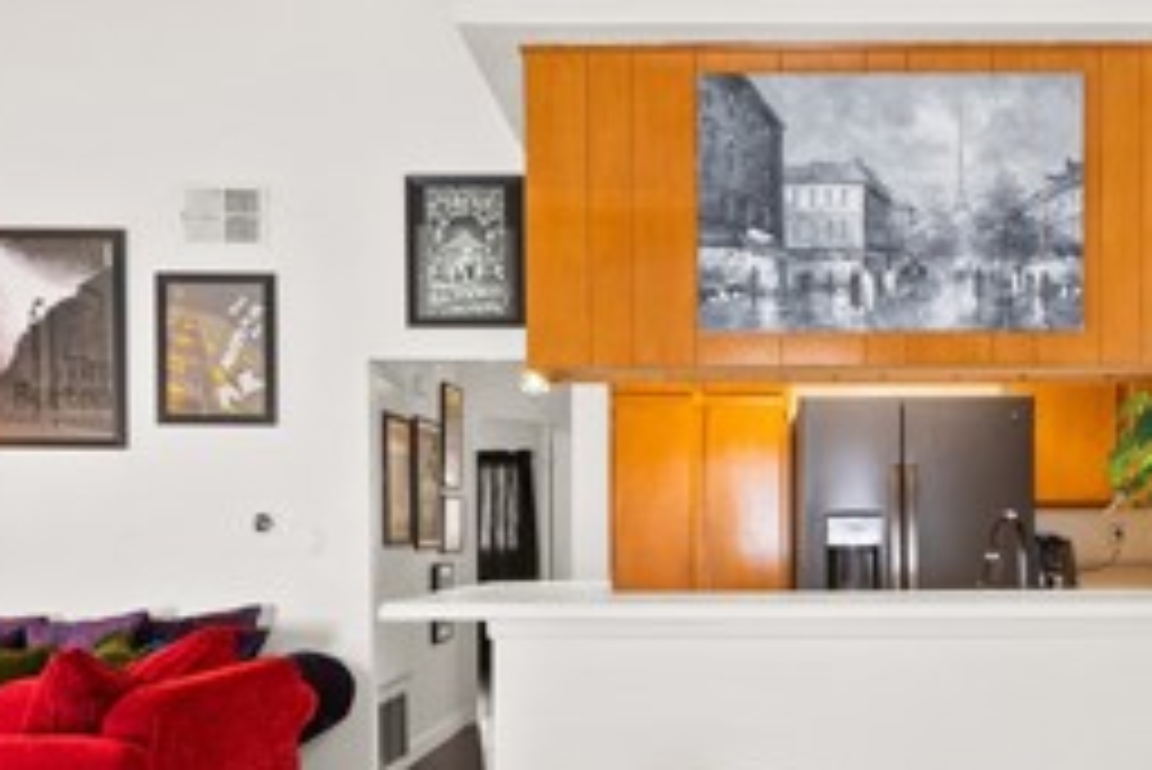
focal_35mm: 35
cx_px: 724
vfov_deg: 37.1
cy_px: 561
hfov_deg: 53.8
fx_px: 1121
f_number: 10
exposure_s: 3.2
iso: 100
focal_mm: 14
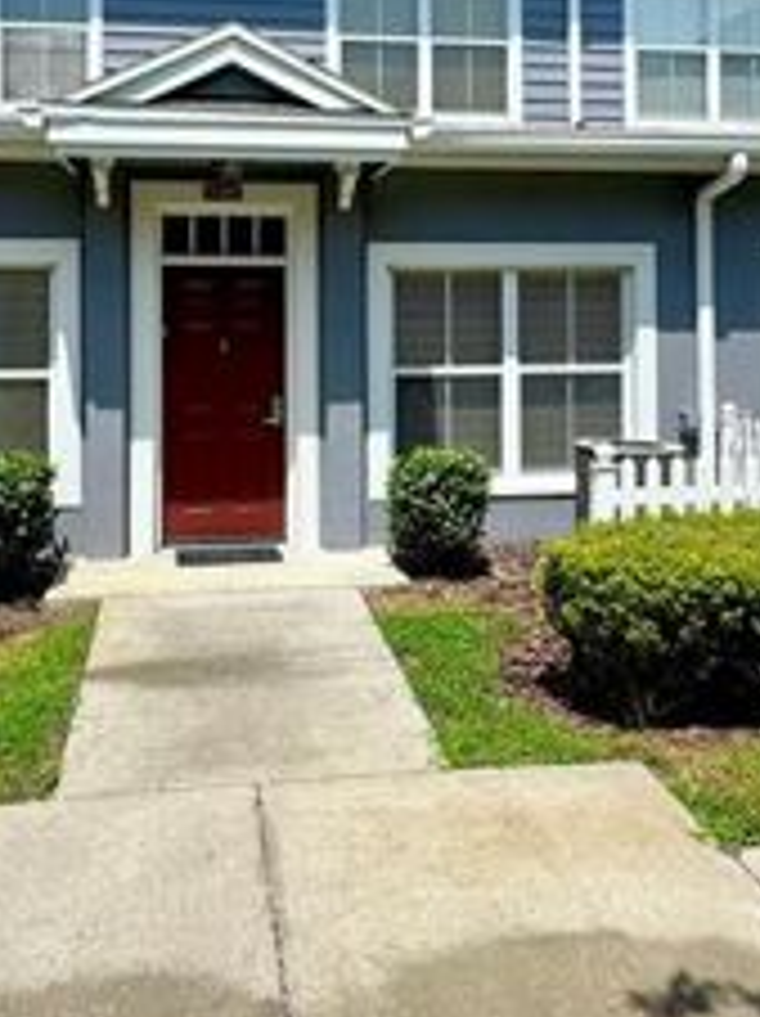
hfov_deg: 42.7
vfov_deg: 53.9
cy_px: 310
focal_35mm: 33
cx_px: 317
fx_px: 968
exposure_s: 1/2494
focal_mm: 2.22
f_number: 2.2
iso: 50
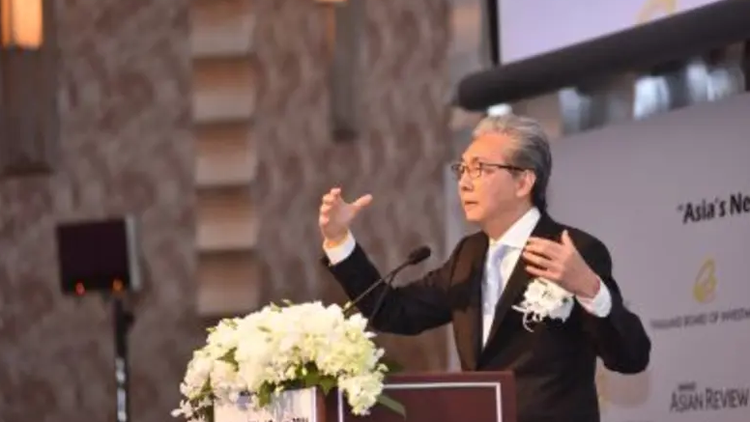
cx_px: 374
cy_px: 222
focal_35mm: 179
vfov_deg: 6.8
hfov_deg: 12.0
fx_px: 3561
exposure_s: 1/125
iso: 2500
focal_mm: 170
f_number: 2.8
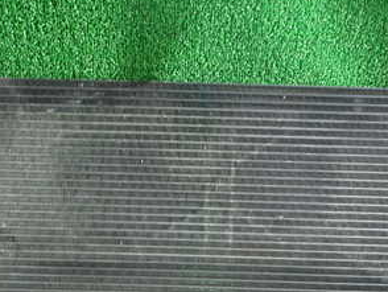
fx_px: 572
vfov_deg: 28.0
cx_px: 194
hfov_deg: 37.5
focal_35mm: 51
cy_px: 235
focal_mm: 4.5
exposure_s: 1/30
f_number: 2
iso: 640
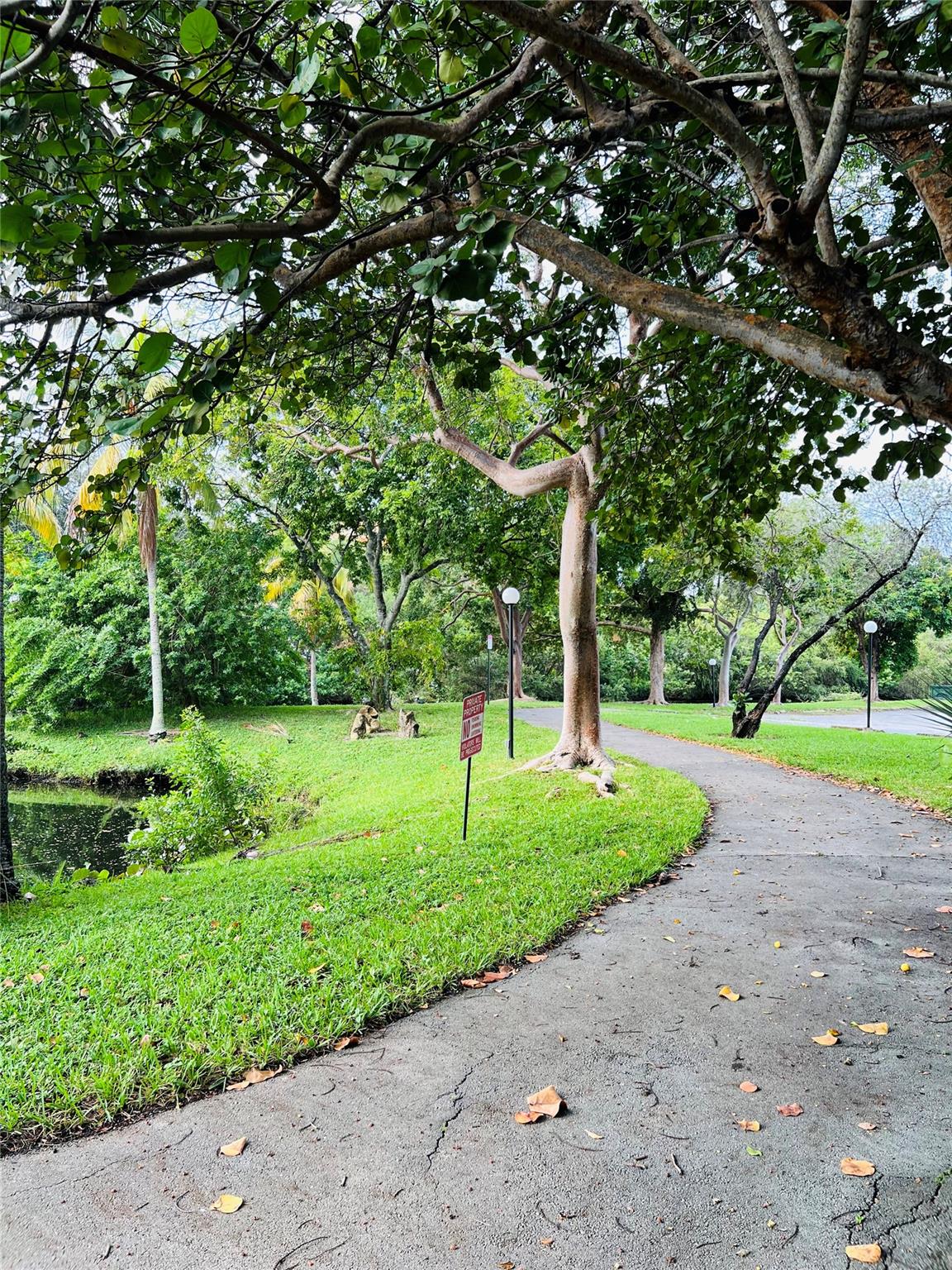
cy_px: 635
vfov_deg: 67.3
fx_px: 953
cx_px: 476
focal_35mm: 26
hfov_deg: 53.1
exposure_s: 1/133
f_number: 1.5
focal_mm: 5.7
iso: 32
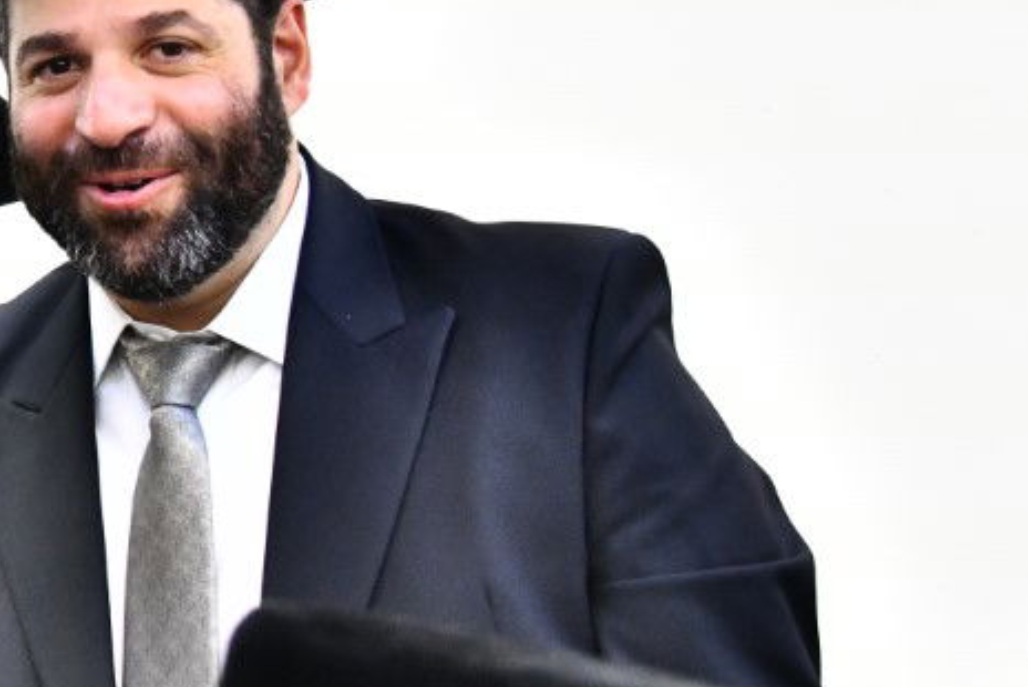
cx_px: -179
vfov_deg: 10.6
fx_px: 3686
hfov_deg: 15.4
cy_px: 188
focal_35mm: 129
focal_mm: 52
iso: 5000
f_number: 5
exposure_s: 1/125
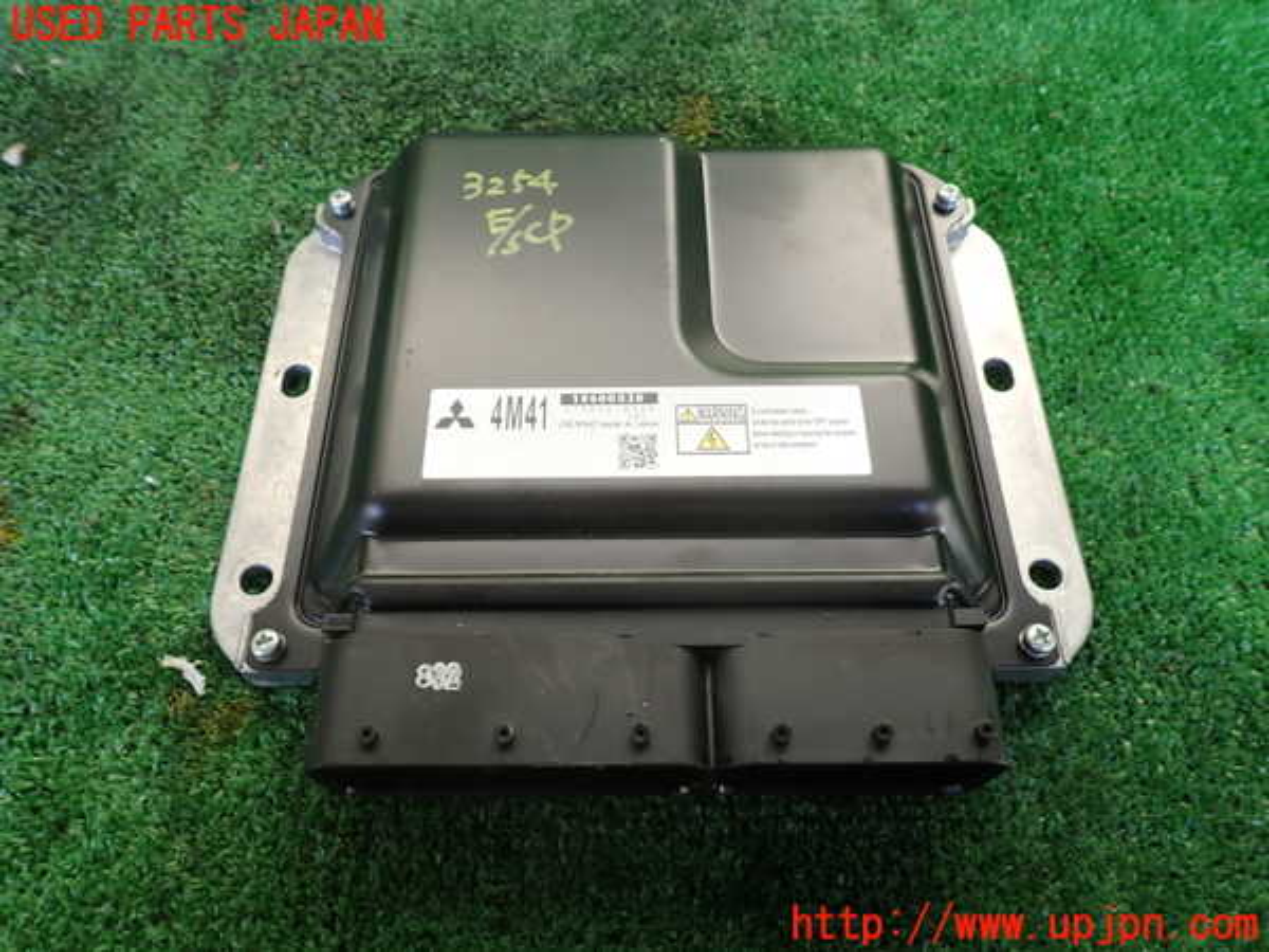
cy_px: 476
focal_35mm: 25
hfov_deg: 69.4
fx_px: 916
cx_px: 634
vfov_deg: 54.9
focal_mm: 4.5
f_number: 2.8
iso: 100
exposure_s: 1/80
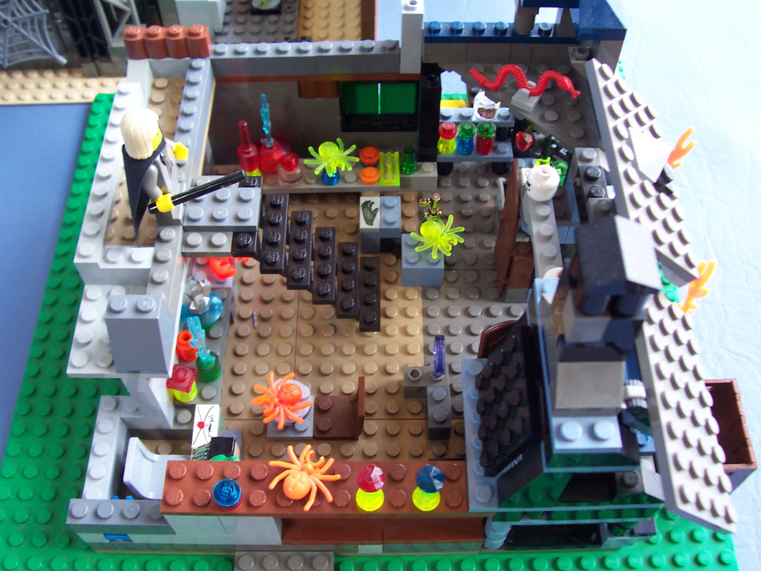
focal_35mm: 37
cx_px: 380
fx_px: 813
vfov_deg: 38.7
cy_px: 286
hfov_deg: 50.1
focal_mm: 5.6
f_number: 2.8
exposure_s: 1/45
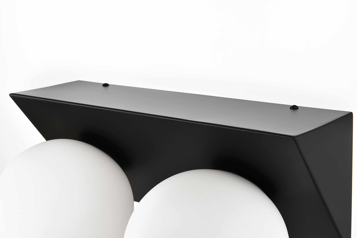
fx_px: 694
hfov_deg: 28.8
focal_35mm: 70
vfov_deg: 19.5
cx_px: 178
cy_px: 119
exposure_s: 1/100
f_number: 22
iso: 80
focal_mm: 70
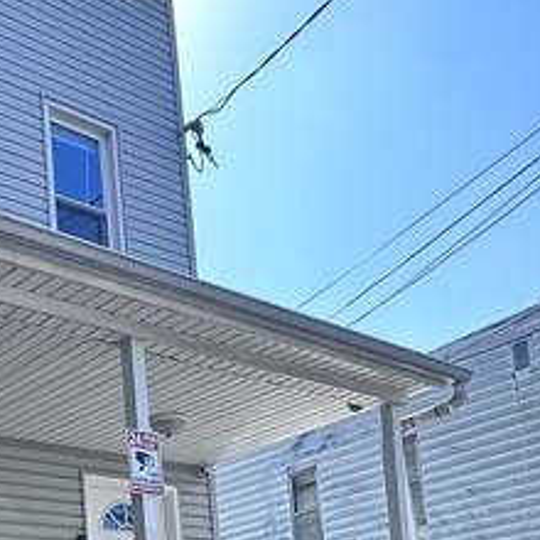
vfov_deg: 28.2
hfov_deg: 30.8
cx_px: 98
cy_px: 621
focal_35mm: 54
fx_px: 953
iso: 40
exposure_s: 1/812
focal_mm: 2.22
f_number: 2.2
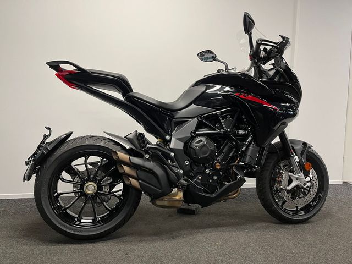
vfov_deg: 53.1
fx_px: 264
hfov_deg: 67.3
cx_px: 176
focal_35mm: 26
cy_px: 132
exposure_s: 1/50
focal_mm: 5.1
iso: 100
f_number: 1.6
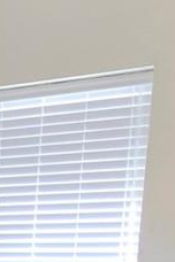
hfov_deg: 8.6
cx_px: -158
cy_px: 523
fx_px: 1116
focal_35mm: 153
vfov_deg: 12.0
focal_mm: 3.99
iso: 40
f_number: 1.8
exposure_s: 1/20
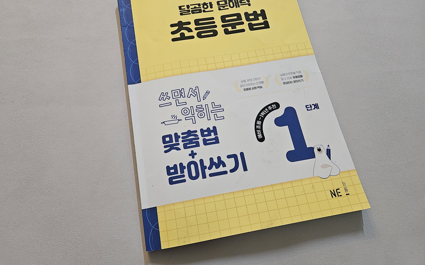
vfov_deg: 49.2
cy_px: 116
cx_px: 210
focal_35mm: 25
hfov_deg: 72.5
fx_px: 290
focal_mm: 5.4
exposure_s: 1/120
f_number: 1.8
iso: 800
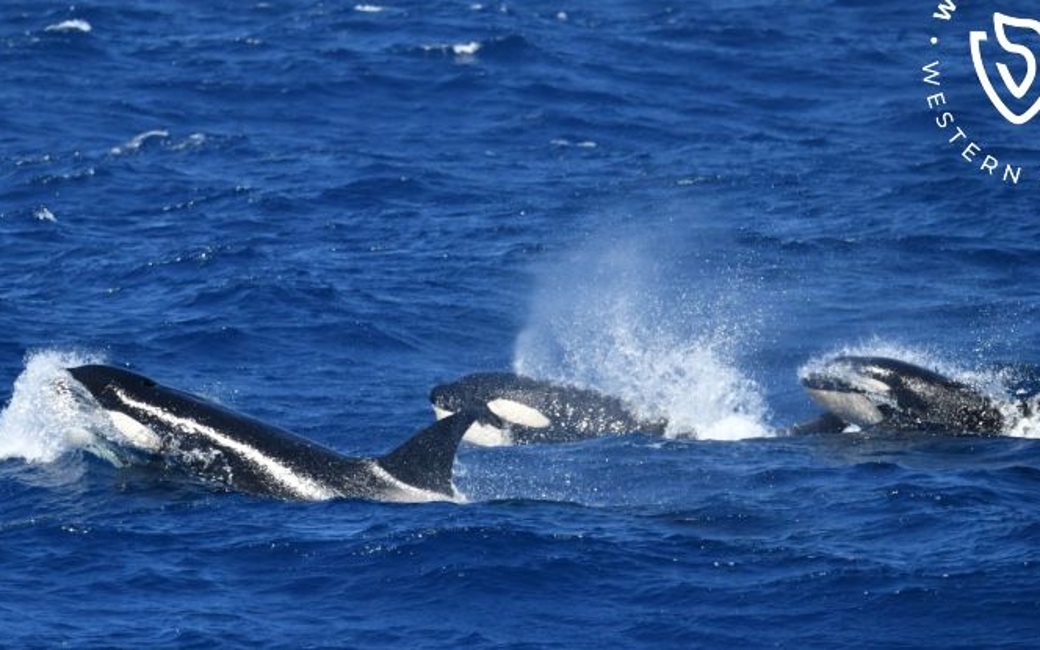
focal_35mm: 516
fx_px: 14625
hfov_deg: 4.1
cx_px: 548
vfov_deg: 2.5
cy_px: 355
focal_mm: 420
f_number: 6
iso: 1250
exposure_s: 1/8000
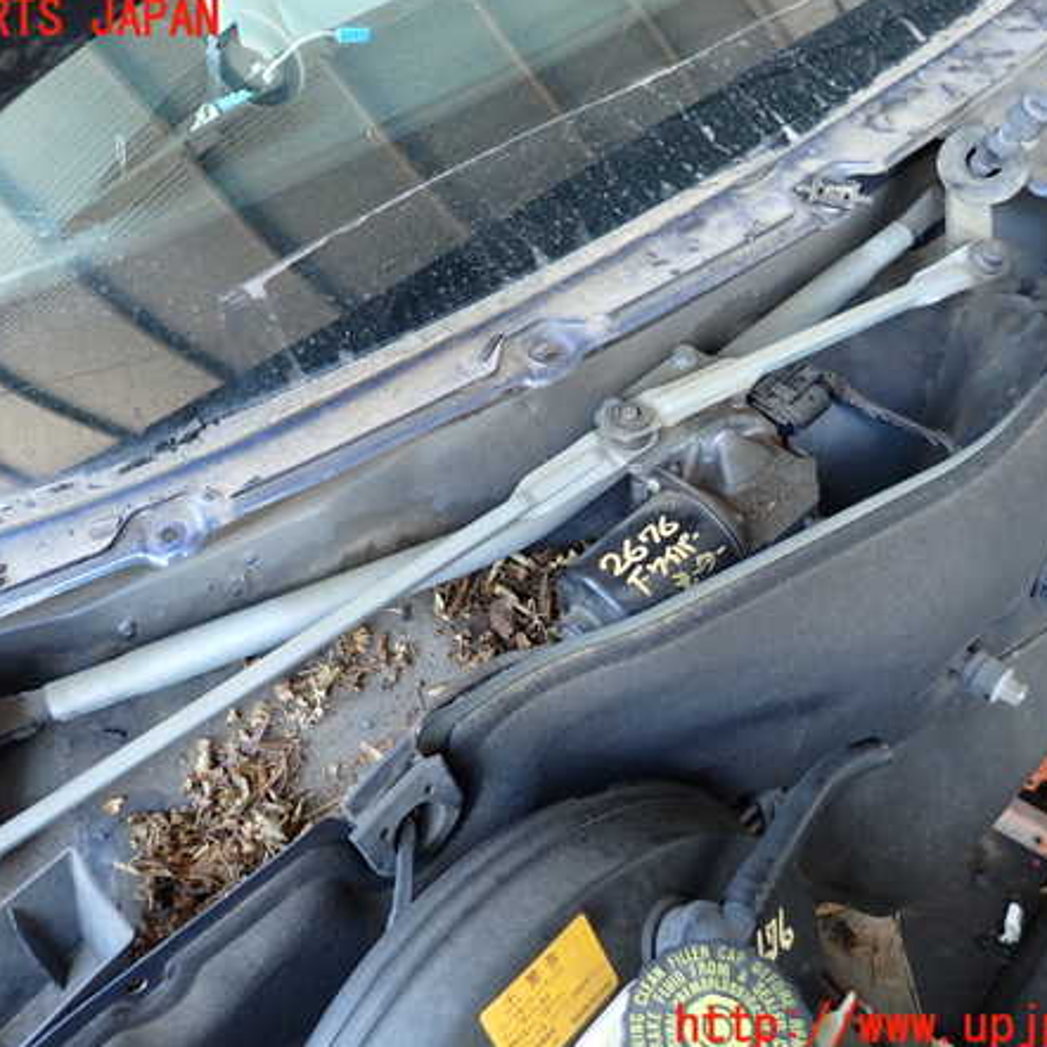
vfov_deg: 54.0
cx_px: 500
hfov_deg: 54.0
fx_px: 1027
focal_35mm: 30
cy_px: 524
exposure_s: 1/50
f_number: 2
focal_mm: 4.5
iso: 200
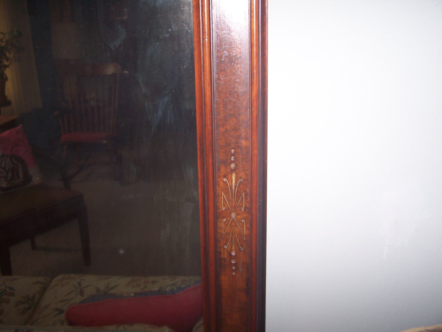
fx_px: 485
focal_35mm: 38
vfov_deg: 37.7
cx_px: 221
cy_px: 166
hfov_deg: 49.0
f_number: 2.8
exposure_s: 1/60
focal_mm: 6.3
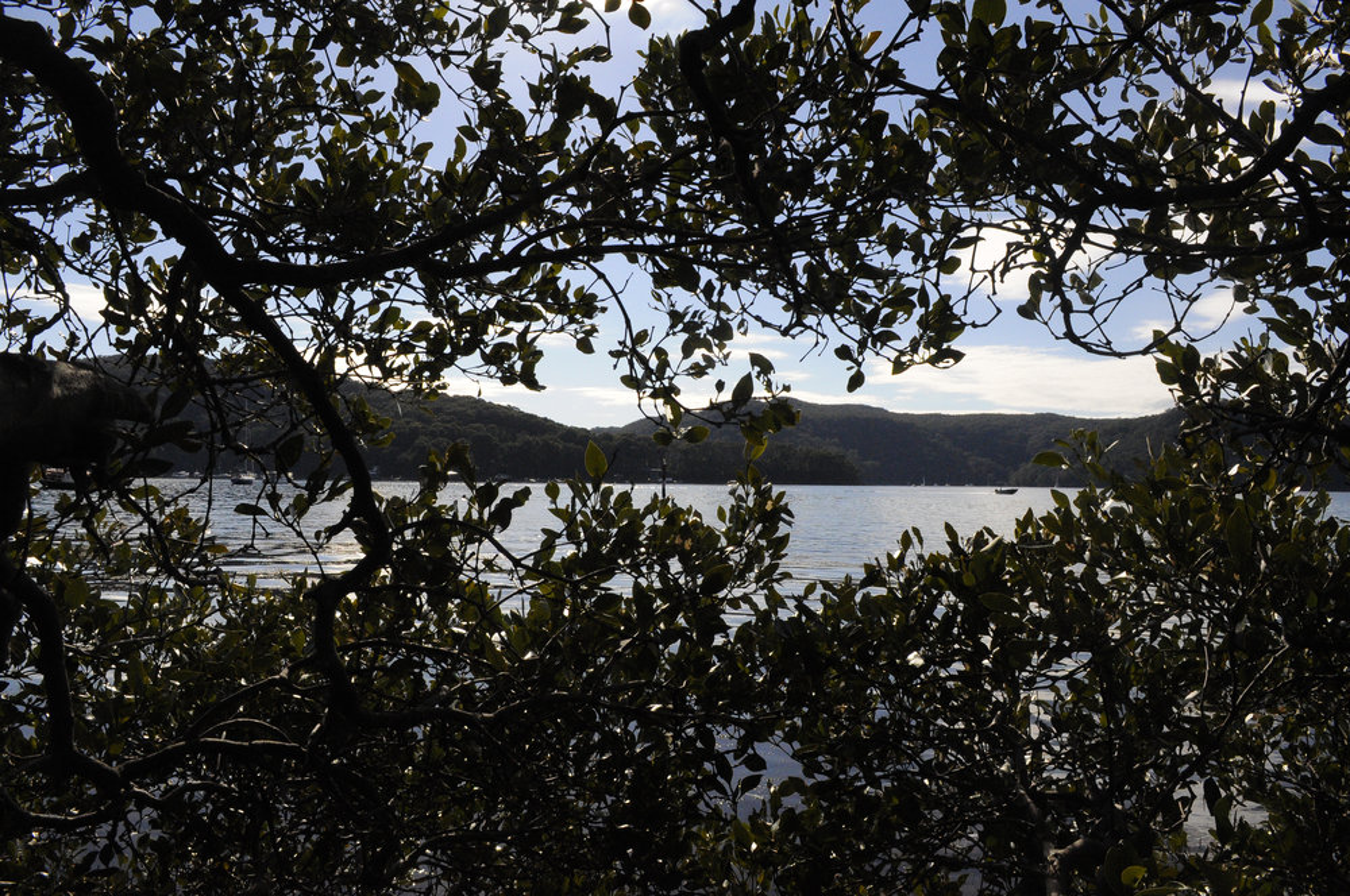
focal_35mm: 27
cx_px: 675
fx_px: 1011
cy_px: 448
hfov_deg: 67.4
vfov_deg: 47.8
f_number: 16
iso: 2000
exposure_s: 1/3200
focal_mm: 18
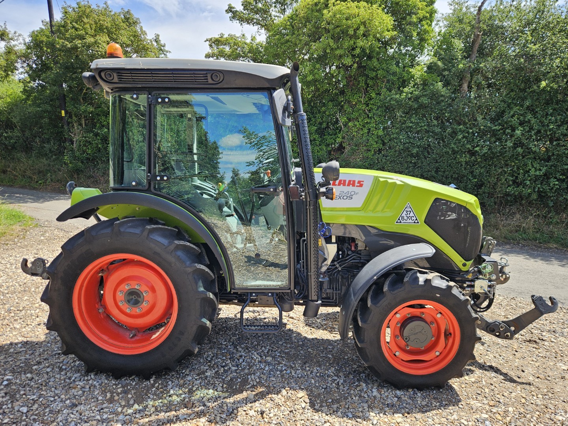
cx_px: 284
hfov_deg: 73.9
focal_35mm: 23
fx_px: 377
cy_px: 213
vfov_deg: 58.9
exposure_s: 1/556
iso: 25
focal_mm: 5.4
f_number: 1.8
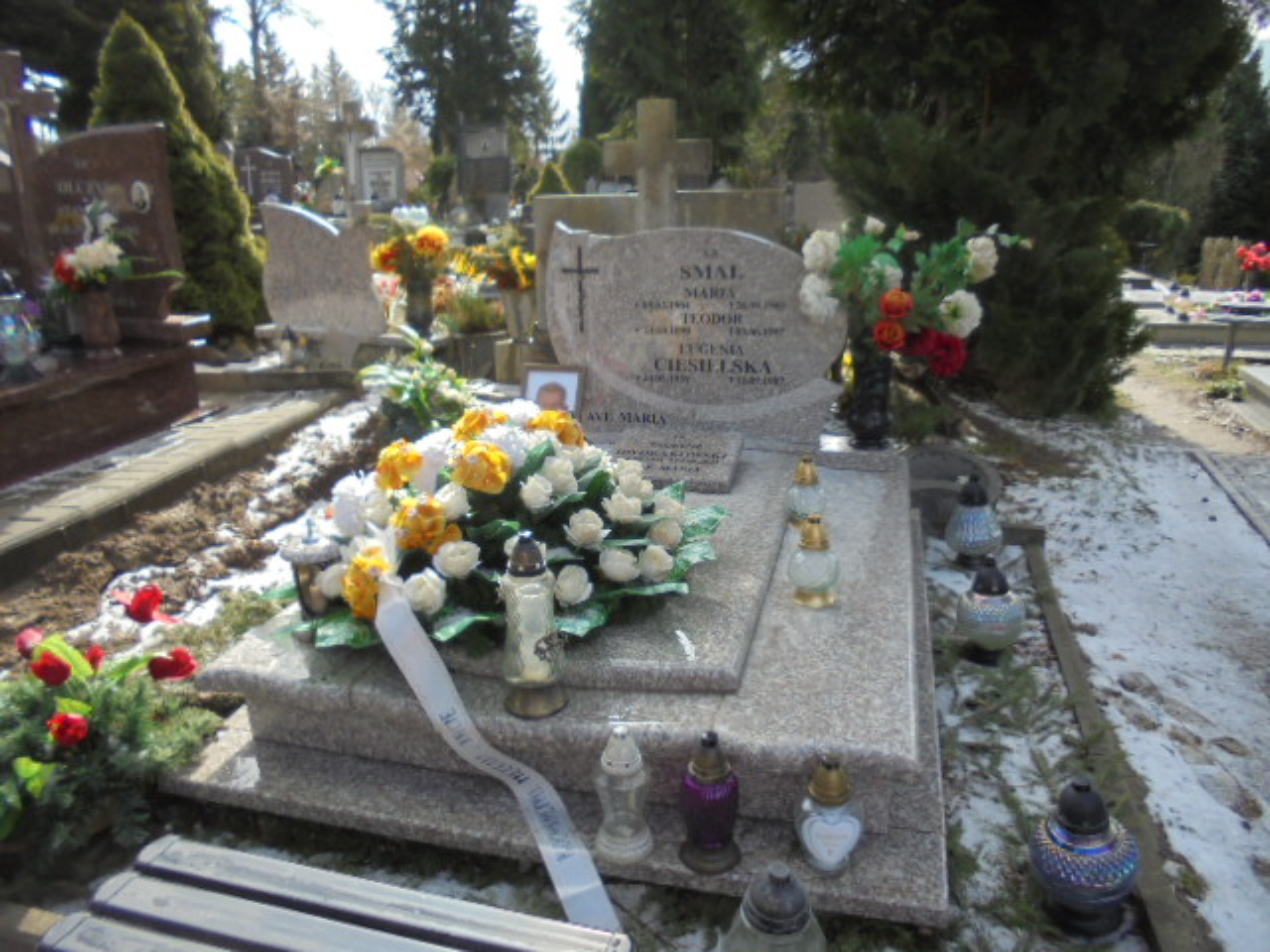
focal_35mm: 26
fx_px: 954
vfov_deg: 53.1
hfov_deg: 67.3
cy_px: 476
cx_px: 635
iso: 100
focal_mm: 4.6
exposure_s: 1/400
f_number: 3.5
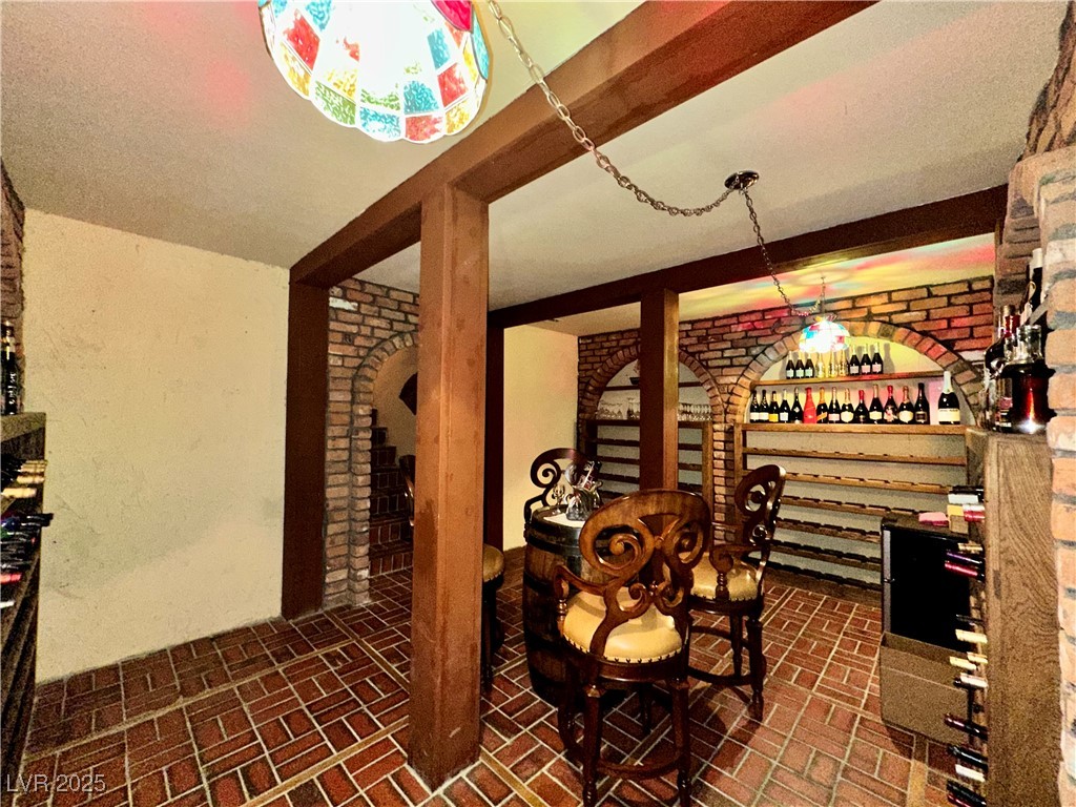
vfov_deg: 85.7
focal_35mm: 14
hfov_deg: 102.1
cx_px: 538
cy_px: 404
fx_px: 435
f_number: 2.2
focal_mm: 2.22
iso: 400
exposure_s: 1/30
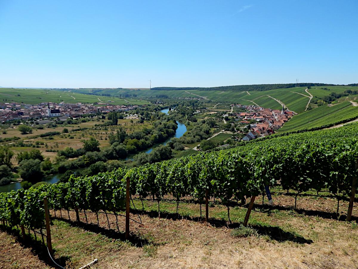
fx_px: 238
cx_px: 179
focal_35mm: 23
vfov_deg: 58.9
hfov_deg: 73.9
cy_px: 134
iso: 125
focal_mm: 4
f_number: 6
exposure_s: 1/500
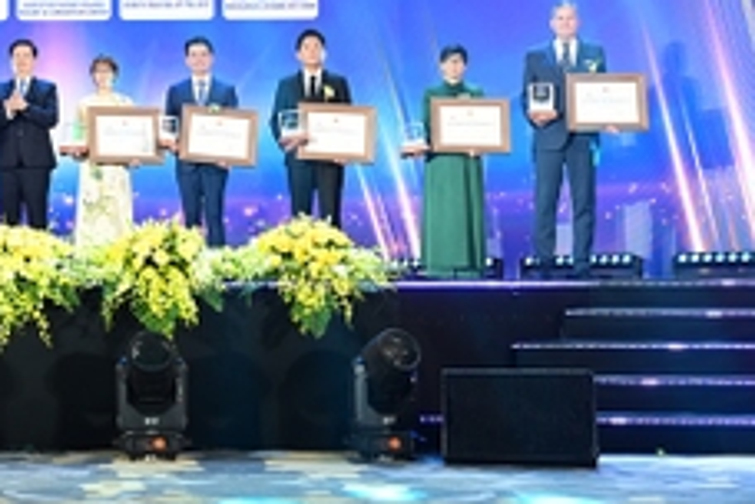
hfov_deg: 23.9
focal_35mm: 82
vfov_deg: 16.5
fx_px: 1720
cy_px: 91
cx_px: 46
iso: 1250
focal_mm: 39
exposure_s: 1/160
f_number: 4.5
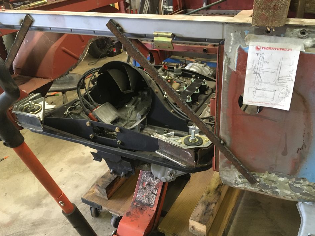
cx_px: 166
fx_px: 282
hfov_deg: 58.3
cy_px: 121
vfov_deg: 45.4
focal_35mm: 31
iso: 200
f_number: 2.2
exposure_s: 1/25
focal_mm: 4.15
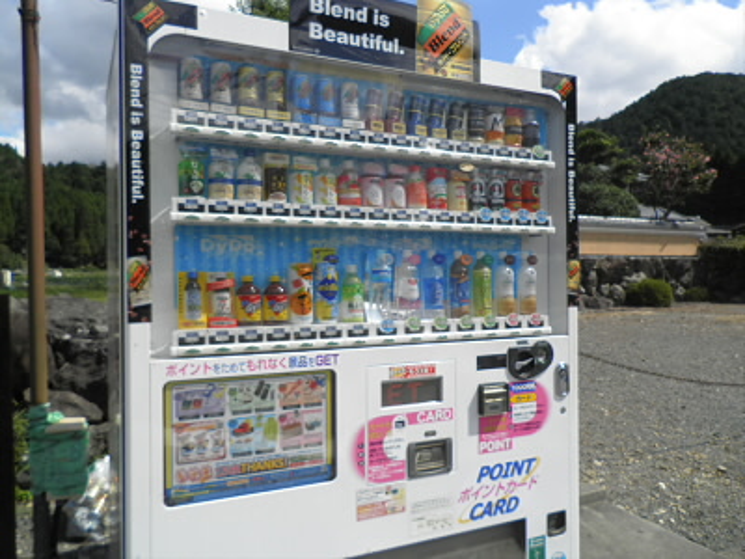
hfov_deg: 65.3
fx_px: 581
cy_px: 280
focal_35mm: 27
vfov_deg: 51.4
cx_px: 372
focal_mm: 4.9
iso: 64
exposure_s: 1/160
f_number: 8
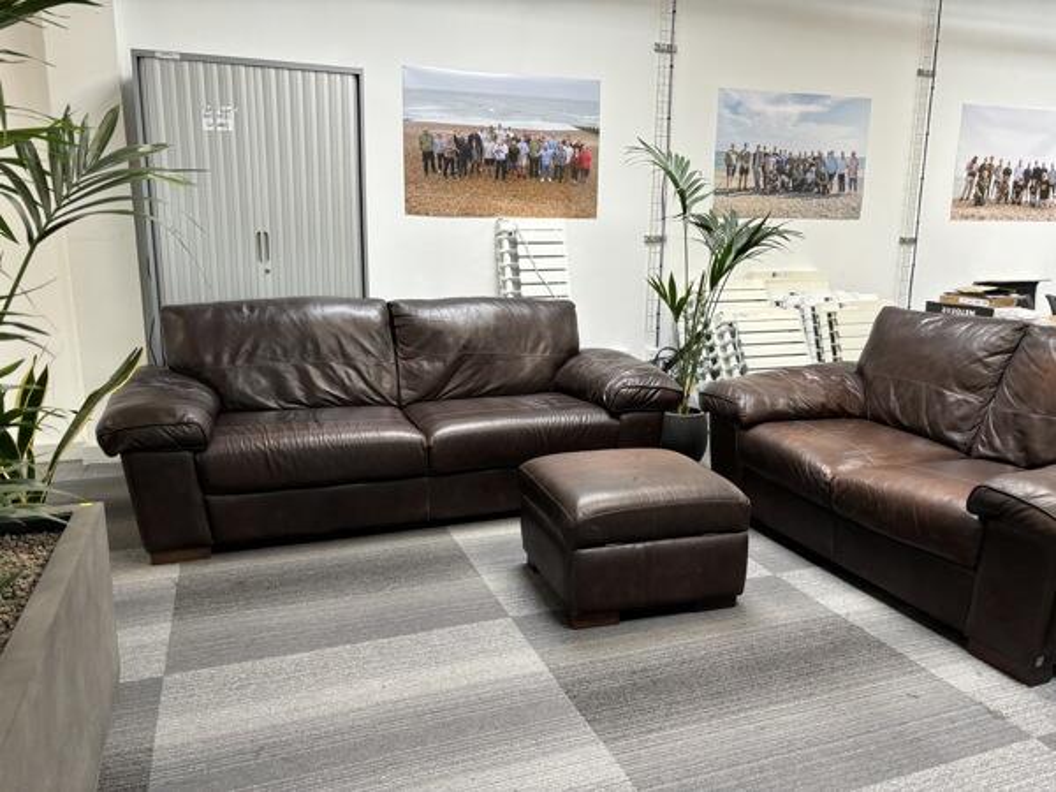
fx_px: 793
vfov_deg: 53.1
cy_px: 396
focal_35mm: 26
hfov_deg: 67.3
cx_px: 528
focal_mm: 5.96
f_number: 1.6
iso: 80
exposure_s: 1/100
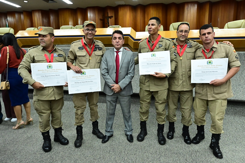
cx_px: 122
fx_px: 143
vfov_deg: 59.6
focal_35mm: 21
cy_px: 82
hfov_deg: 81.2
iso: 4000
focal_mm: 14
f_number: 4.5
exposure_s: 1/125
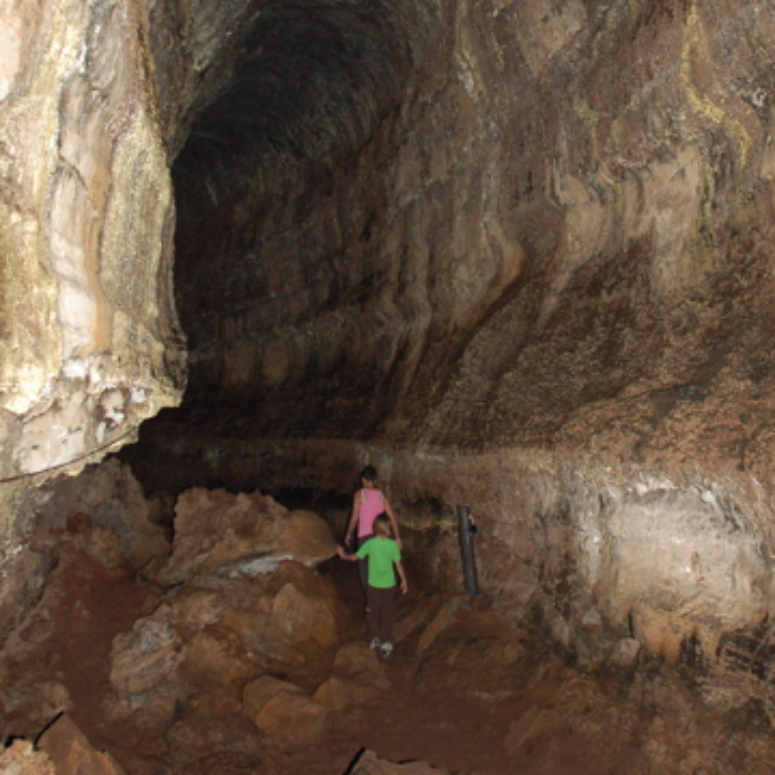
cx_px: 390
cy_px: 286
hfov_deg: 47.2
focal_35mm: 35
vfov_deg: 46.8
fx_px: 887
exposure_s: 1/60
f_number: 3.5
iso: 1100
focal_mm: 18
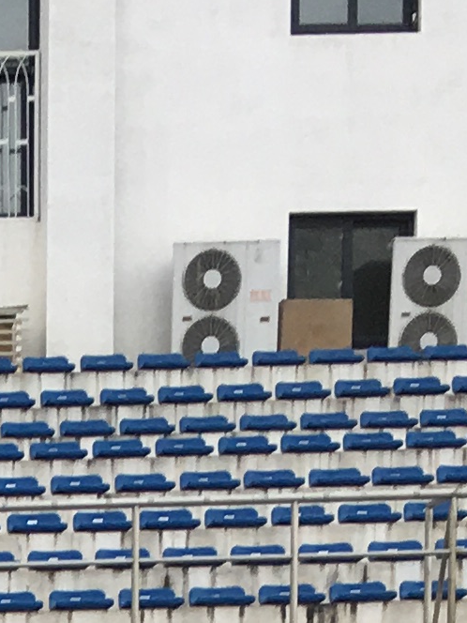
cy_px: 1557
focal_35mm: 176
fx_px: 3166
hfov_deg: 7.9
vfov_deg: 9.7
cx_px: -582
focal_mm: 4.15
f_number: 2.2
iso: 25
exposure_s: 1/427
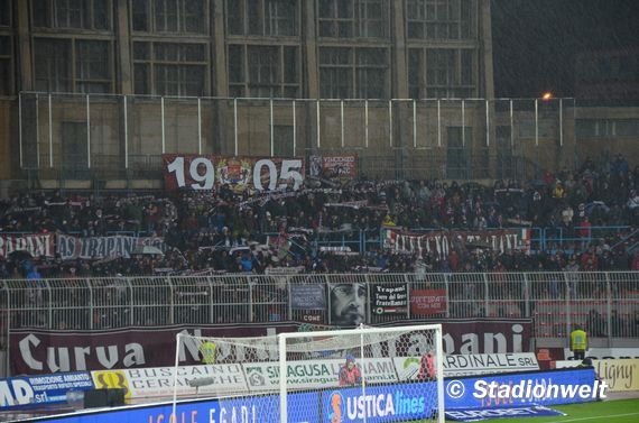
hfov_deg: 13.1
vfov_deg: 8.7
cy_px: 212
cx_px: 320
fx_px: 2789
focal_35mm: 158
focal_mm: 105
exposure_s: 1/50
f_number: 5.6
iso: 800
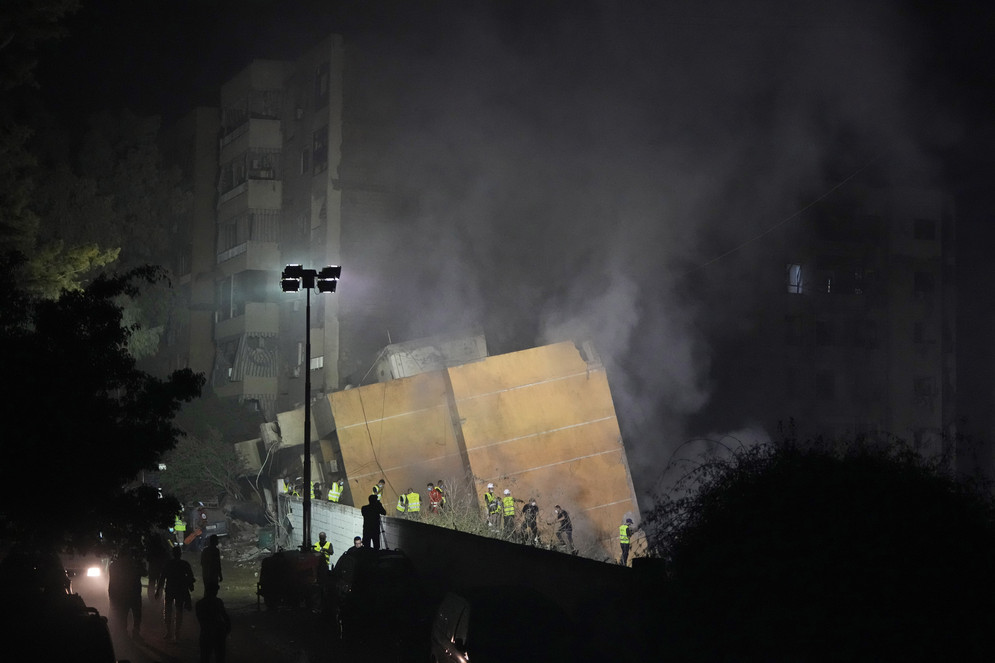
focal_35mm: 70
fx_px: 1935
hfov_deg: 28.8
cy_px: 332
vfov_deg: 19.5
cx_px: 498
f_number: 2.8
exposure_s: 1/200
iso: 8000
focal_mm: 70
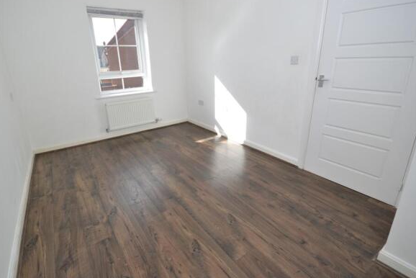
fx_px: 197
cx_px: 198
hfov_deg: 93.2
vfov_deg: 70.3
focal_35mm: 17
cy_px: 125
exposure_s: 1/125
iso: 180
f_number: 5.6
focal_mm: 10
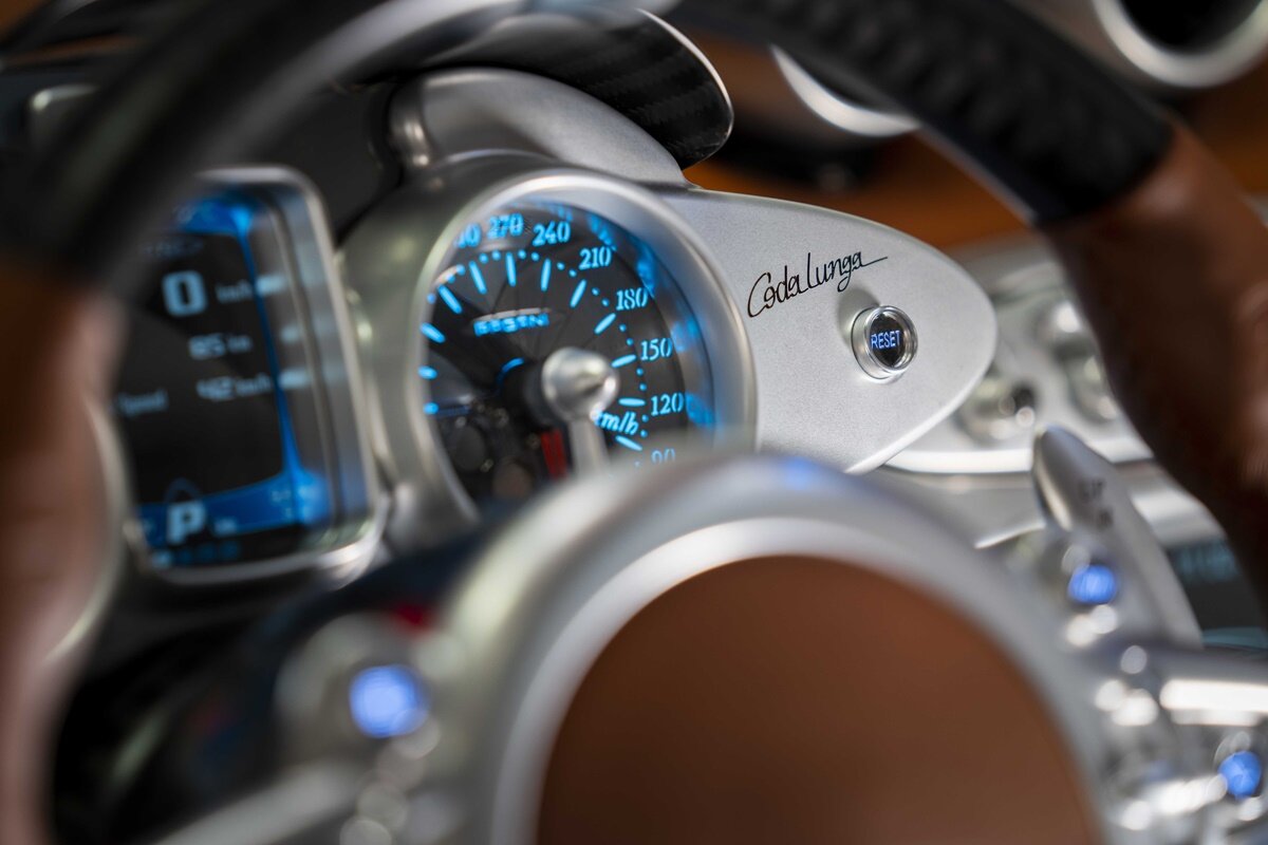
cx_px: 634
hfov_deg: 10.3
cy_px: 422
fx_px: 7044
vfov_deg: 6.9
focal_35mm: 200
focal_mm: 200
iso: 200
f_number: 4
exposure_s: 1/8
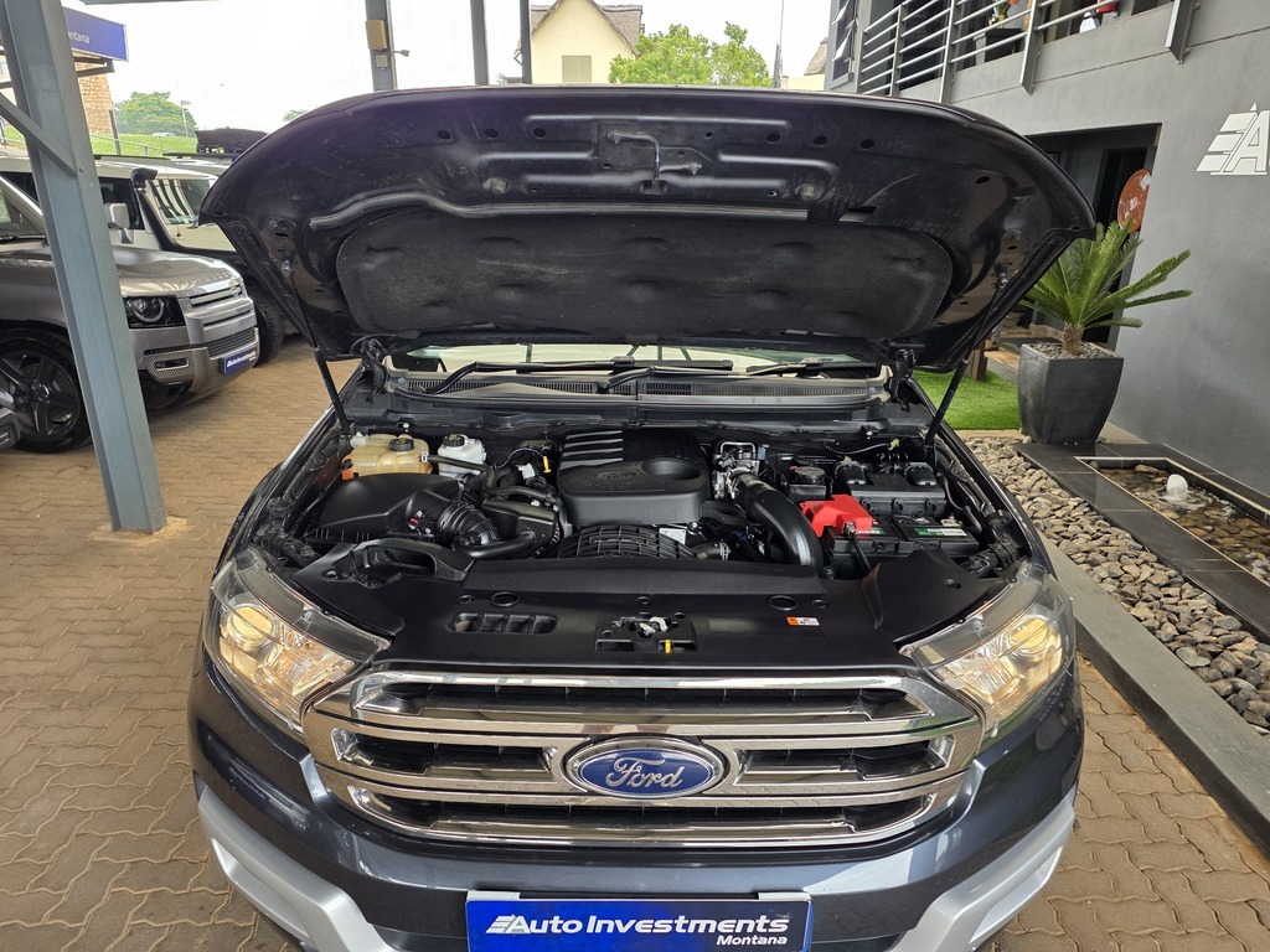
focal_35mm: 23
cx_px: 635
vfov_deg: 58.9
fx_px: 844
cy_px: 476
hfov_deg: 73.9
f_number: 1.7
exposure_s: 1/180
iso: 125
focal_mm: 6.25
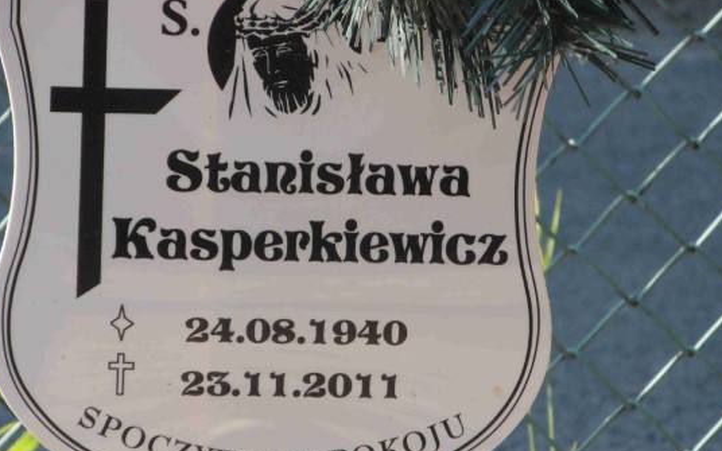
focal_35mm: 304
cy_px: 244
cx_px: 373
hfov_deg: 6.9
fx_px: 5982
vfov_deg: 4.3
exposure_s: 1/200
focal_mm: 42.54
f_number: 5.7
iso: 125
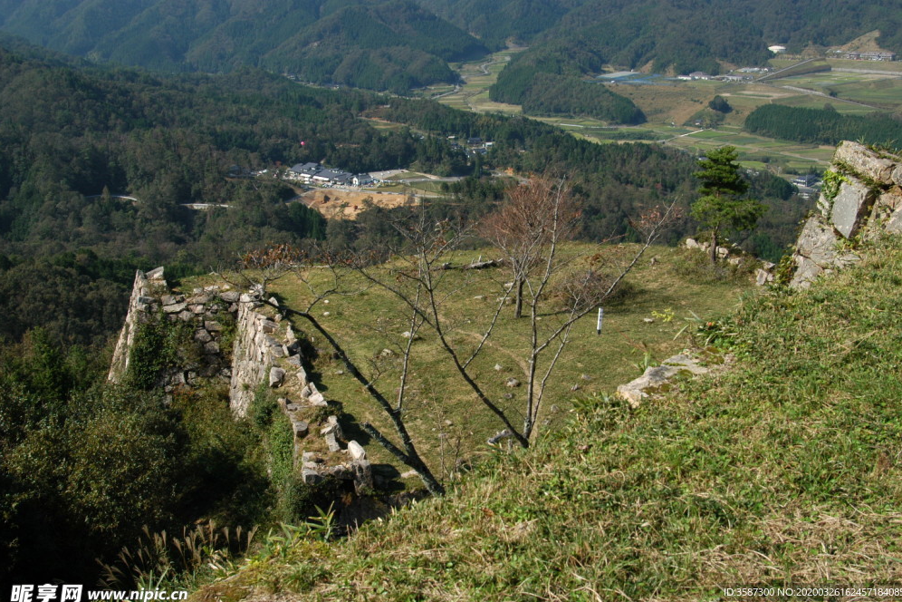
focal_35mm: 37
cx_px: 460
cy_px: 301
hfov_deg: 51.9
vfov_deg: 35.9
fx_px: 927
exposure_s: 1/320
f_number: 9
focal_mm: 24
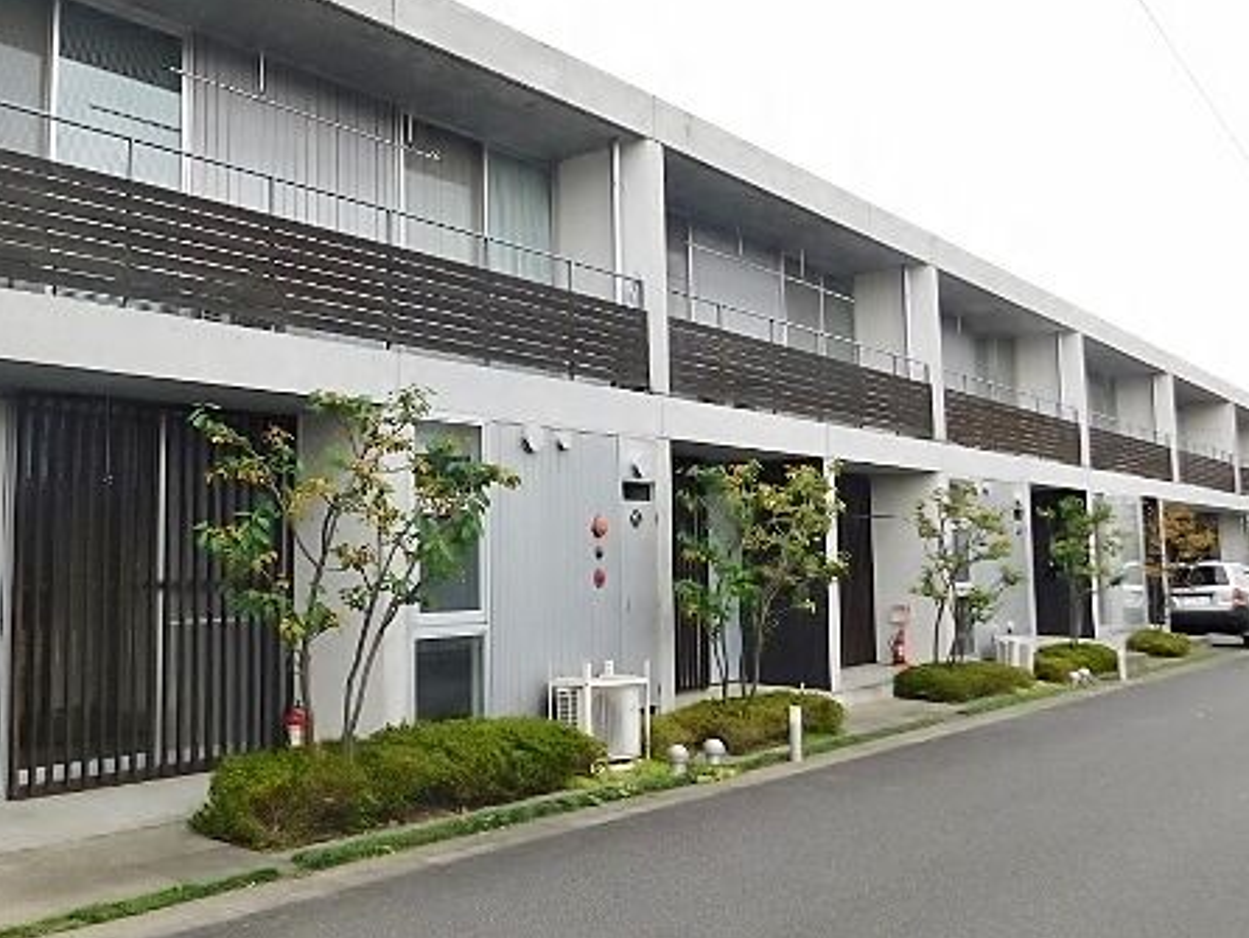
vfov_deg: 42.9
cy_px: 428
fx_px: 1191
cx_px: 428
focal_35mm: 33
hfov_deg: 54.3
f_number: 3
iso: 125
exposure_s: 1/400
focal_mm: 4
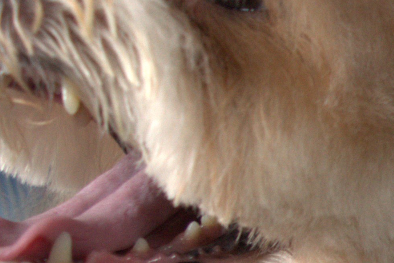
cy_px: 472
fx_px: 1807
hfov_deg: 11.4
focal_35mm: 165
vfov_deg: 8.0
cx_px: 751
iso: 400
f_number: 3.5
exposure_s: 1/60
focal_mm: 18
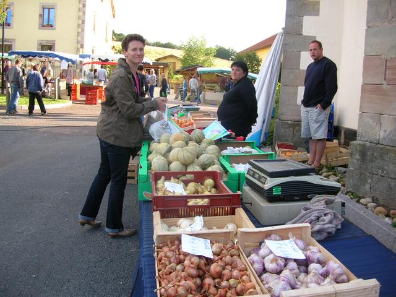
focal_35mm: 35
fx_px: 400
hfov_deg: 52.6
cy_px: 148
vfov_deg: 40.7
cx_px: 198
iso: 50
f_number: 2.8
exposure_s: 1/149
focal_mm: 5.8
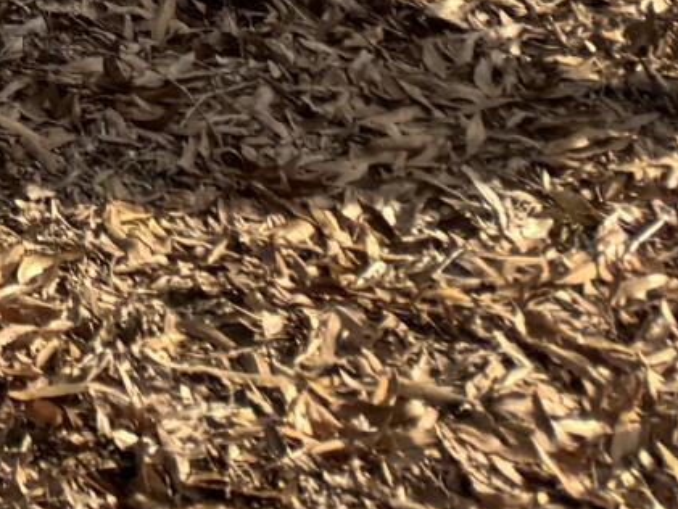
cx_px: -1169
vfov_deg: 7.2
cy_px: -1287
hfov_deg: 9.6
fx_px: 3350
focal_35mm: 171
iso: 80
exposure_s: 1/1261
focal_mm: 6.76
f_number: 1.78
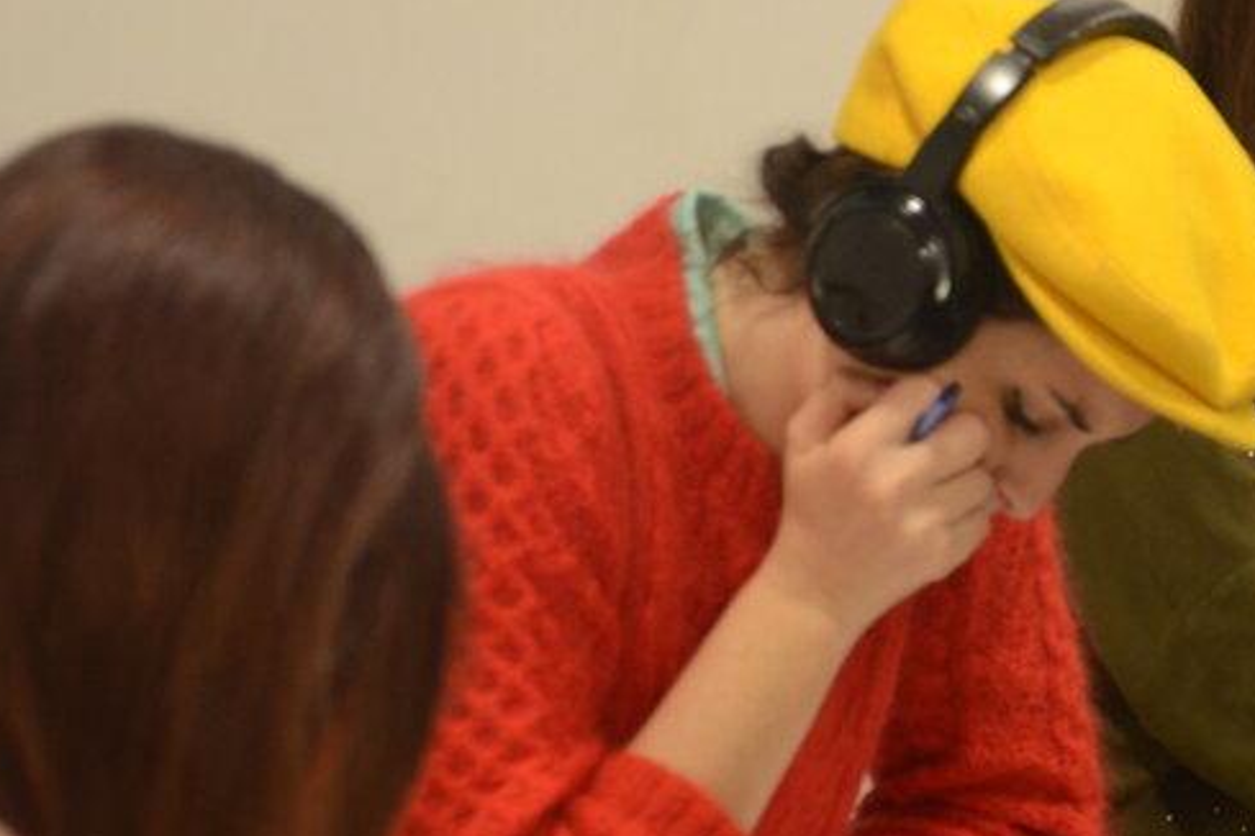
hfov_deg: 9.0
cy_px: 455
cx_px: 1034
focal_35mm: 229
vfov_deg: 6.0
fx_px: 7983
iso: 1250
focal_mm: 80
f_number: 5.3
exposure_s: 1/30
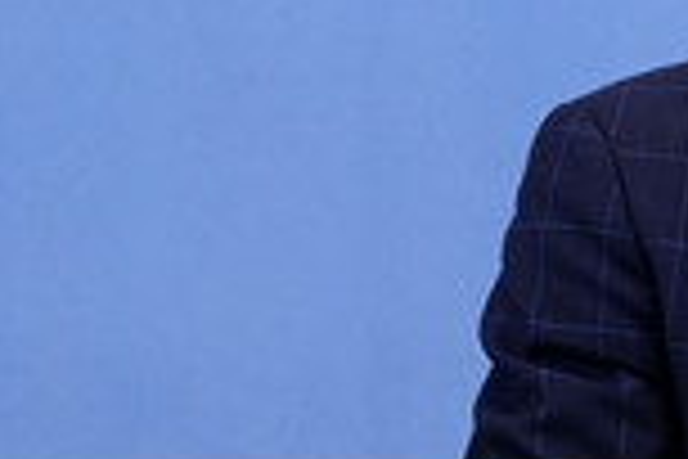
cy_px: 50
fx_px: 4854
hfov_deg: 8.0
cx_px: 1001
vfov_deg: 5.4
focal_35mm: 254
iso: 3200
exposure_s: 1/640
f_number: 6.3
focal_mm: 86
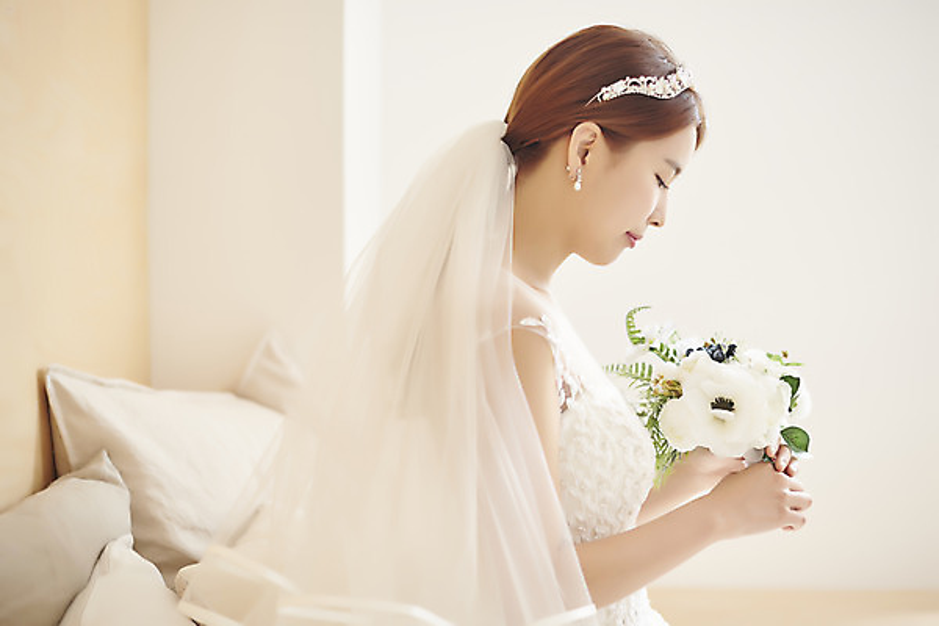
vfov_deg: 27.0
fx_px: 1304
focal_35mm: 50
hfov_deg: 39.6
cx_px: 470
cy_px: 313
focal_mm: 50
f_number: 2
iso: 200
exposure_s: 1/125
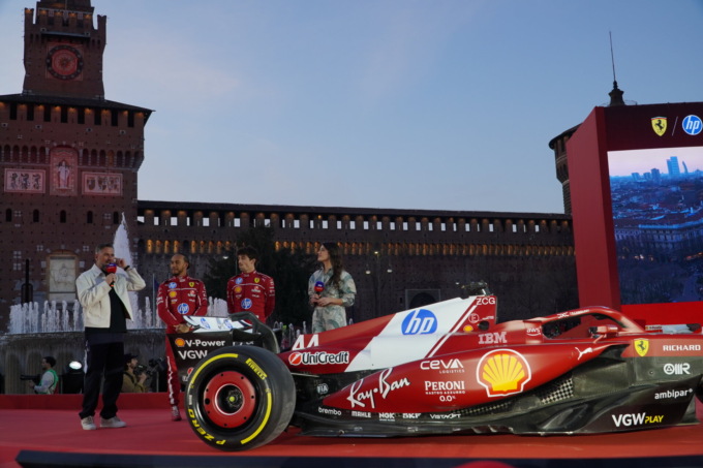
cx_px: 352
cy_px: 234
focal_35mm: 34
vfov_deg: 38.3
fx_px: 674
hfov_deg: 55.1
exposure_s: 1/100
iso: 250
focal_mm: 23
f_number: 6.3
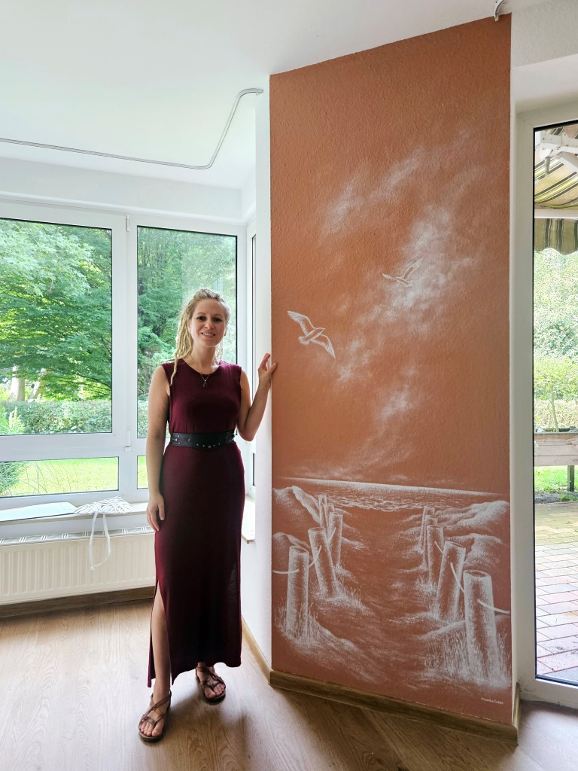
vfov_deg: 73.9
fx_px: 512
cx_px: 289
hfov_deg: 58.9
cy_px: 386
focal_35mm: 23
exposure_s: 1/143
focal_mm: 5.4
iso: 200
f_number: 1.8
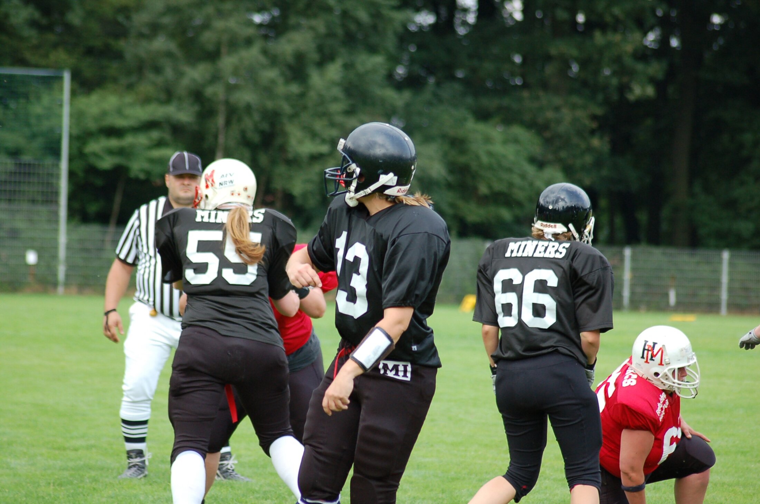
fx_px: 4741
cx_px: 380
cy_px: 252
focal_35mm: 225
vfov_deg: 6.1
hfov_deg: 9.2
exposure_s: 1/640
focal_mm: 150
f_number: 4.5
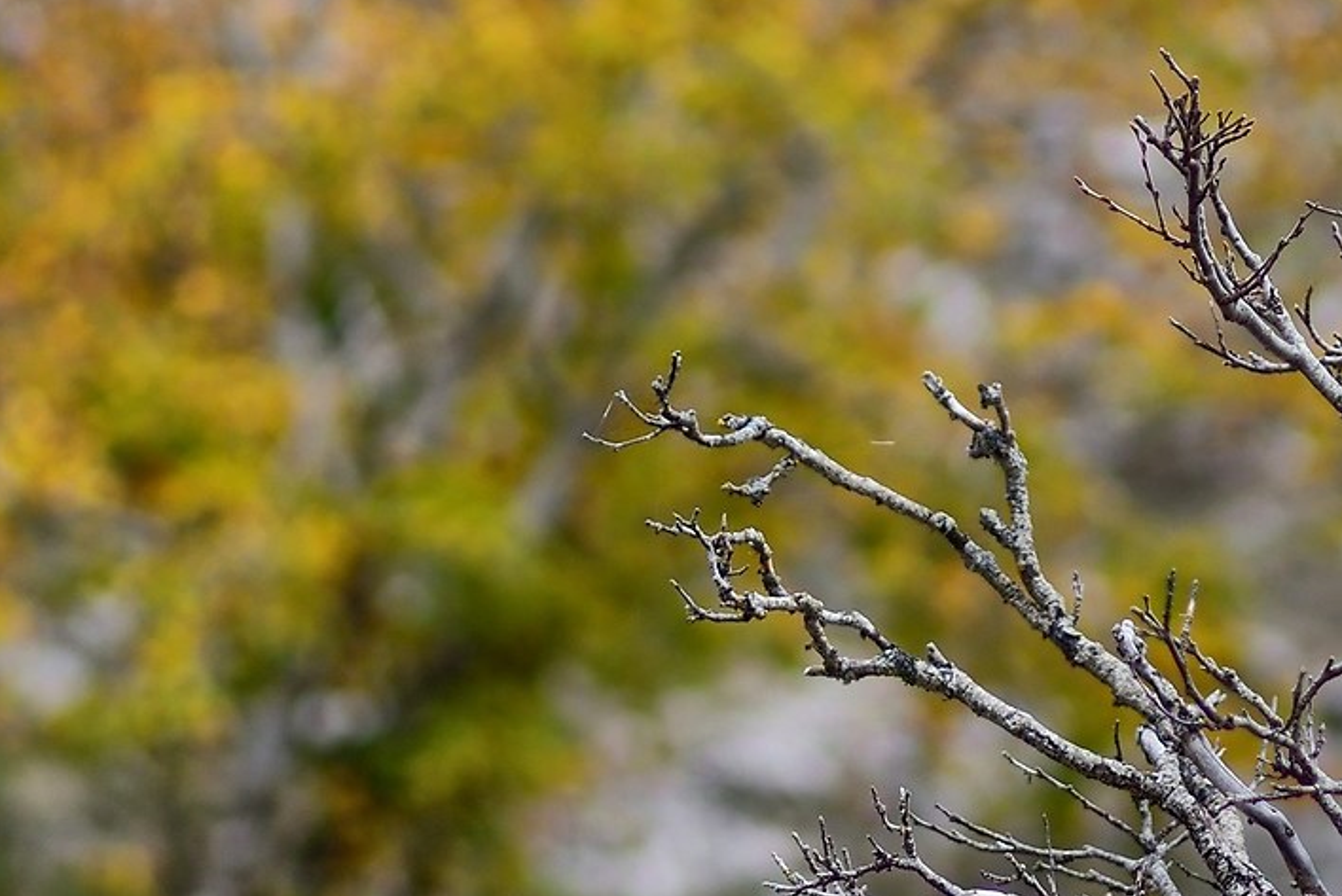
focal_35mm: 288
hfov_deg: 7.1
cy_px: 504
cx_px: 857
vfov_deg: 4.8
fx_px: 10742
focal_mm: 85
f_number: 1.4
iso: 100
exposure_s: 1/1600
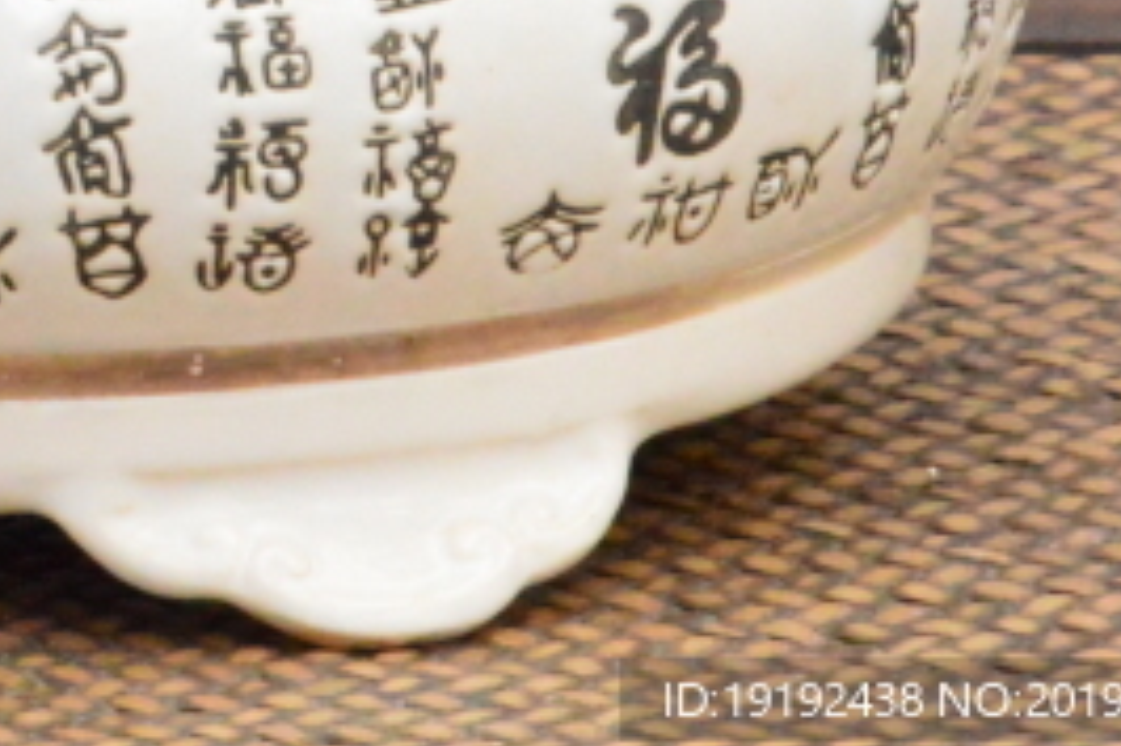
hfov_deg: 1.8
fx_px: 35880
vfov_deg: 1.2
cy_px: -651
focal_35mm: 1153
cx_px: -539
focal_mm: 200
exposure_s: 1/125
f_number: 22
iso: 6400
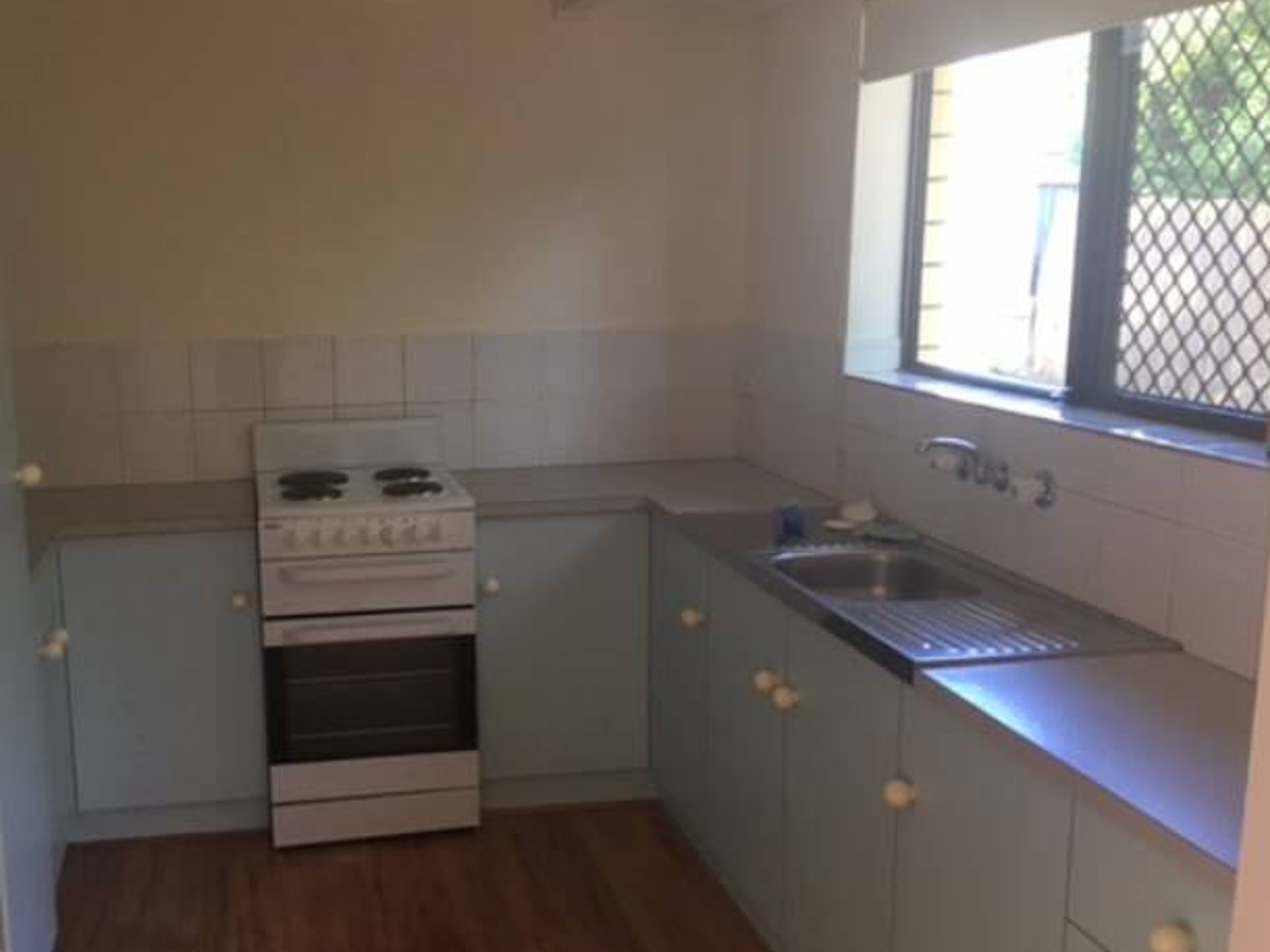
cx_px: 466
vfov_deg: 37.6
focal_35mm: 38
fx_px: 1394
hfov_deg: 48.5
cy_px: 543
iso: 64
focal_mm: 4.15
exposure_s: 1/33
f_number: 2.2
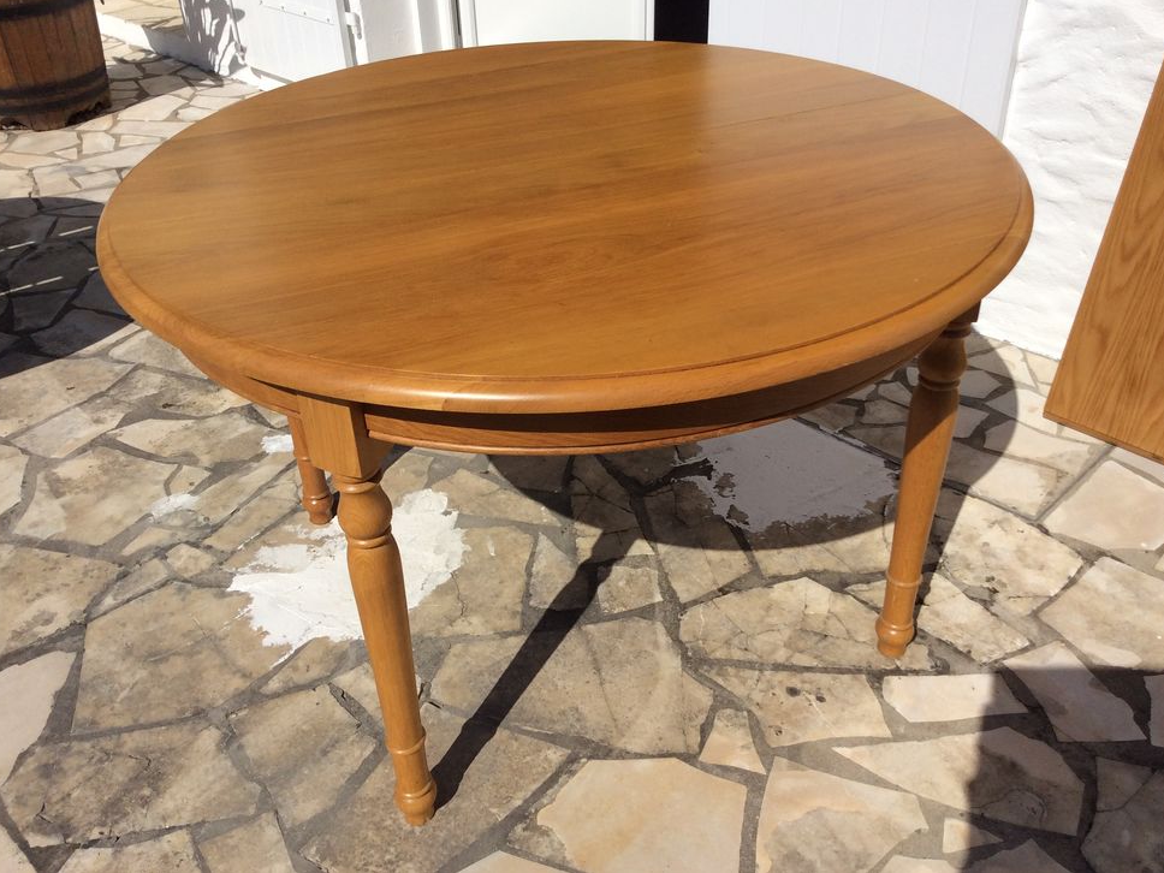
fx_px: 1110
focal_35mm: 33
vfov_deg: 42.9
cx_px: 571
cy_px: 425
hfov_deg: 55.3
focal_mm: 3.3
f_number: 2.4
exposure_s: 1/3817
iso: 32
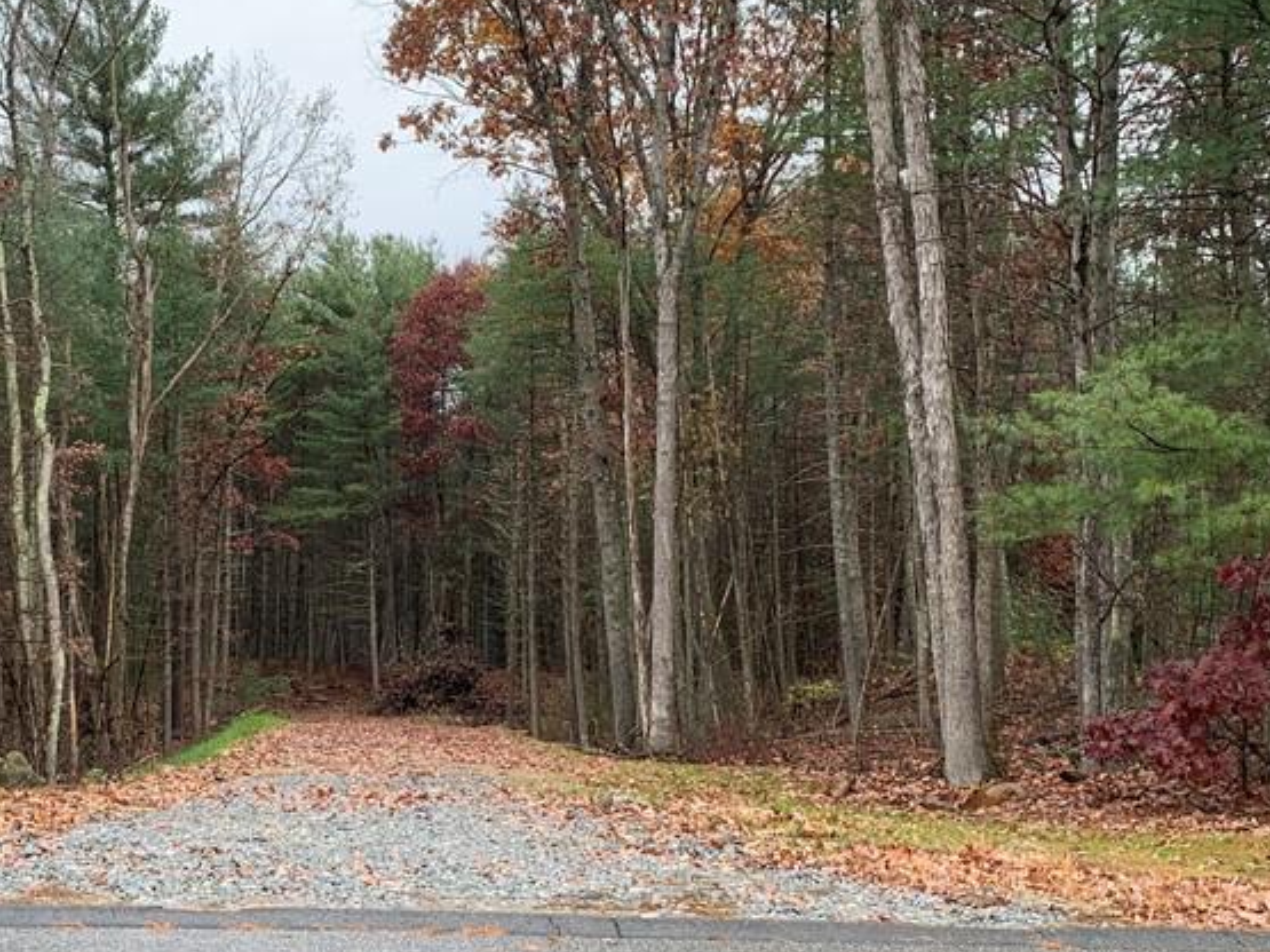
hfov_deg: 38.9
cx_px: 364
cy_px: 483
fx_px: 1761
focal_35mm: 48
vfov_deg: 30.3
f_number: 1.8
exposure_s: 1/520
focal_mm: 4.25
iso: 25
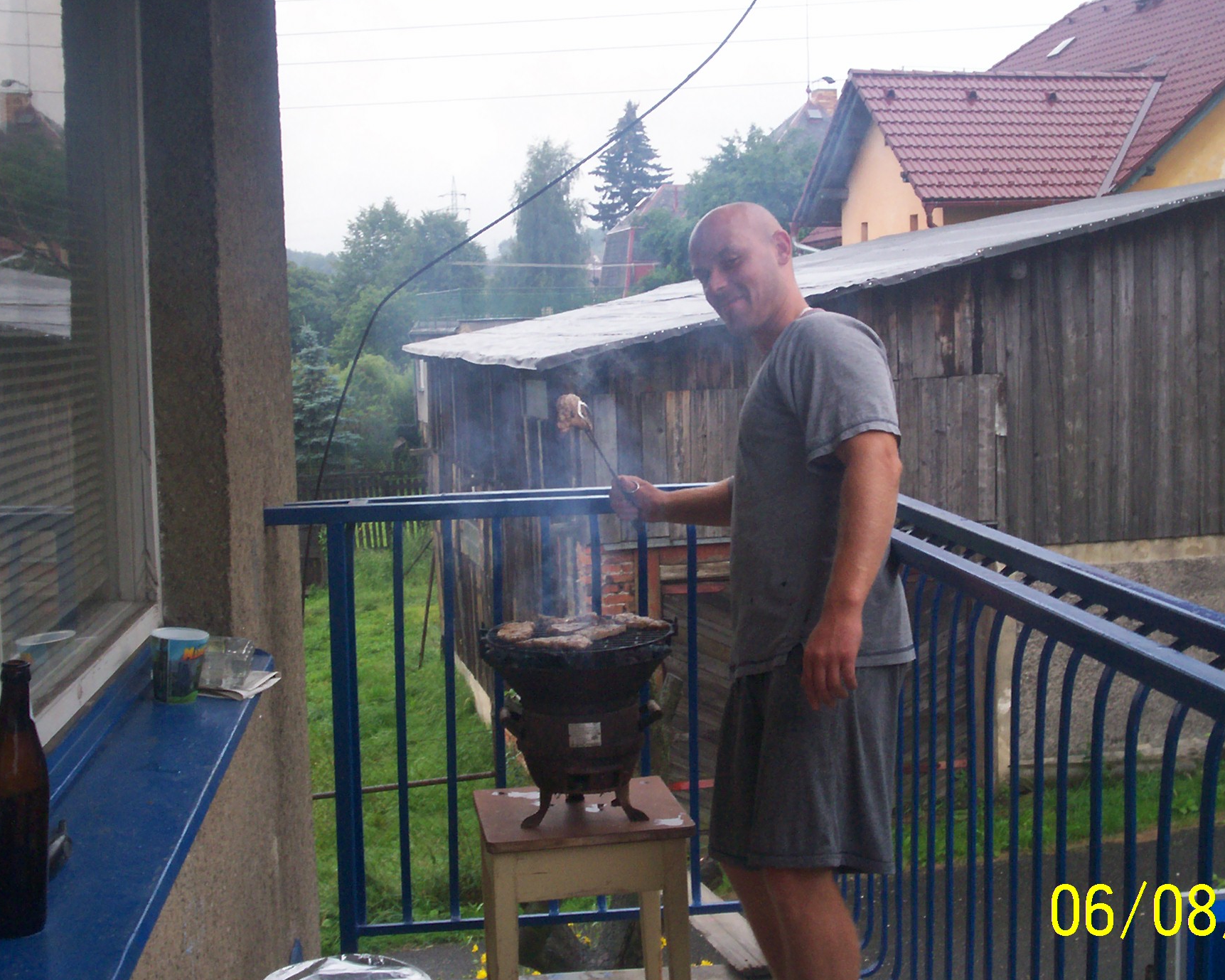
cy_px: 460
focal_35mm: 47
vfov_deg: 32.1
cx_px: 653
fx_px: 1704
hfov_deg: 39.5
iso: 100
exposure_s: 1/85
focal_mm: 5.9
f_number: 4.5
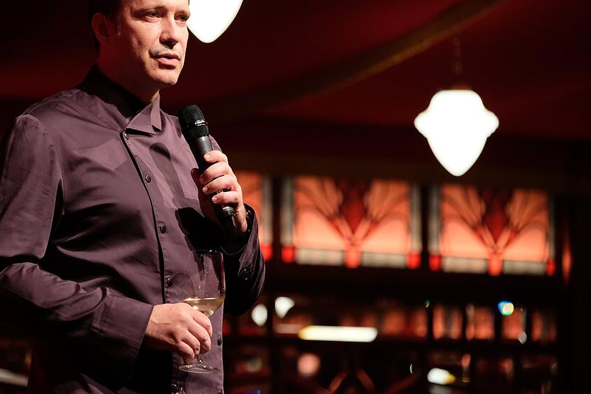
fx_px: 3413
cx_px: 206
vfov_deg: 6.6
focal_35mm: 208
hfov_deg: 9.9
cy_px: 178
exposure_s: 1/170
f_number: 2.8
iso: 3200
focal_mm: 106
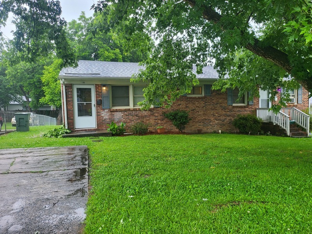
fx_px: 216
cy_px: 117
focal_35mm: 24
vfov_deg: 56.8
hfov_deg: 71.6
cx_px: 156
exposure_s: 1/120
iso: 50
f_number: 1.8
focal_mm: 5
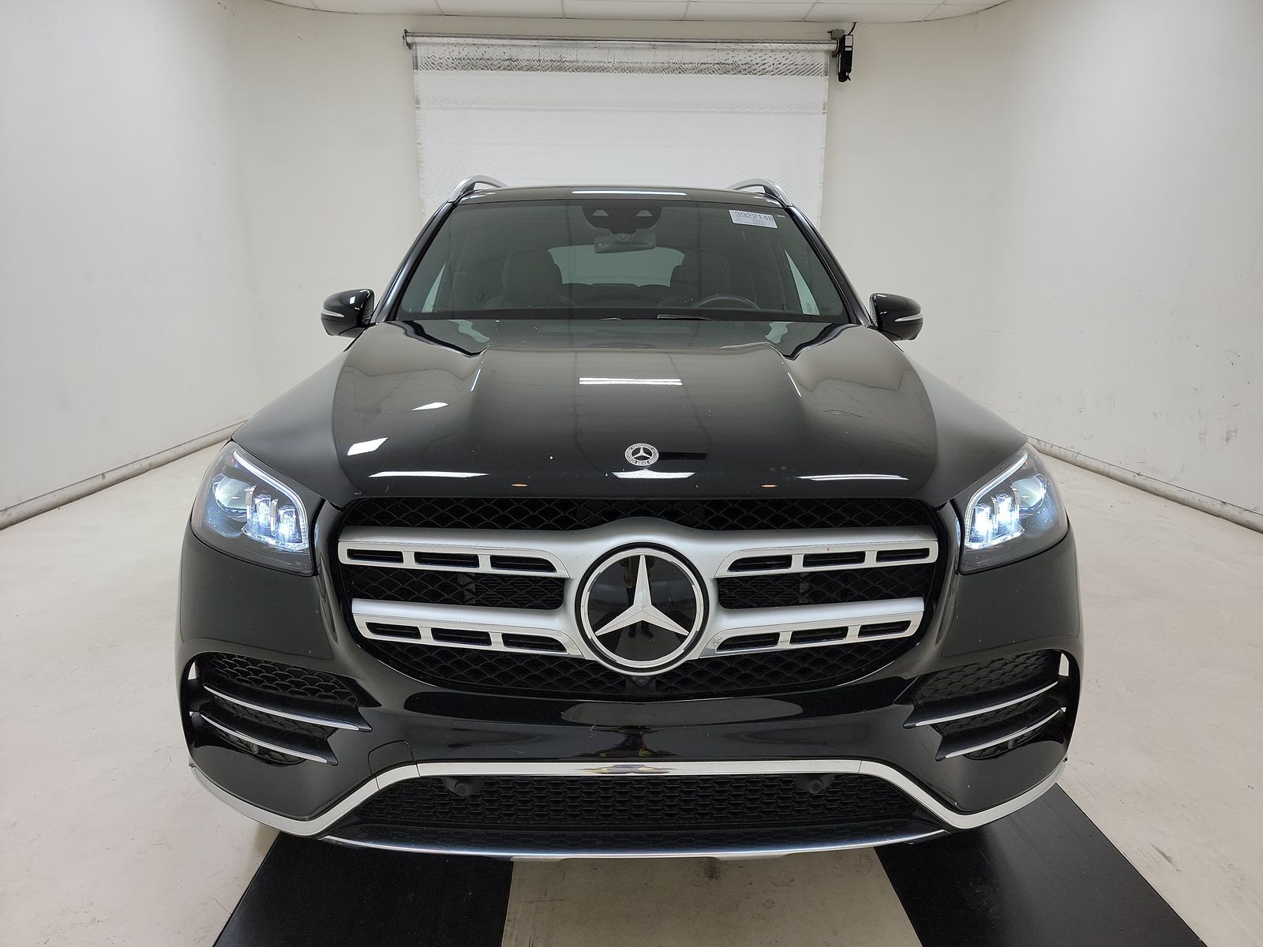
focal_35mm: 24
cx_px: 632
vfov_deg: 56.8
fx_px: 876
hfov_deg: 71.6
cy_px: 474
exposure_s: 1/119
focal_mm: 6.7
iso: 69
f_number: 1.8
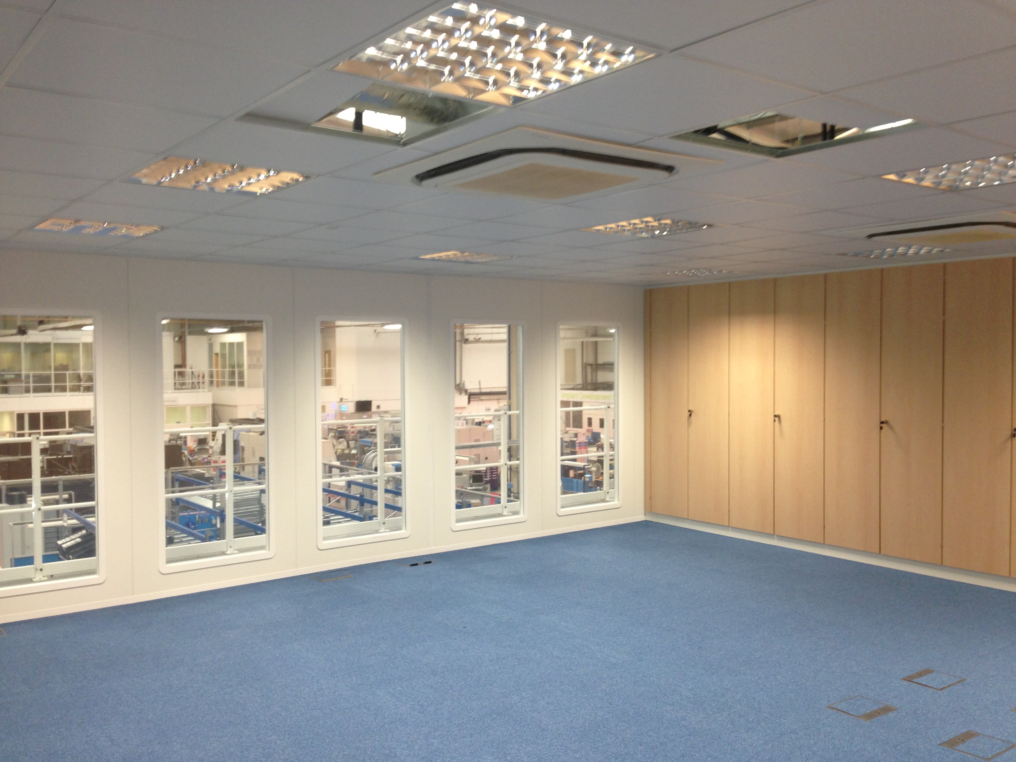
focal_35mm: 33
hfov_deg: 55.4
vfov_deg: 42.9
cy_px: 381
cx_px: 508
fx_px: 969
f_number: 2.4
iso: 64
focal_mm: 4.13
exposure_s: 1/20
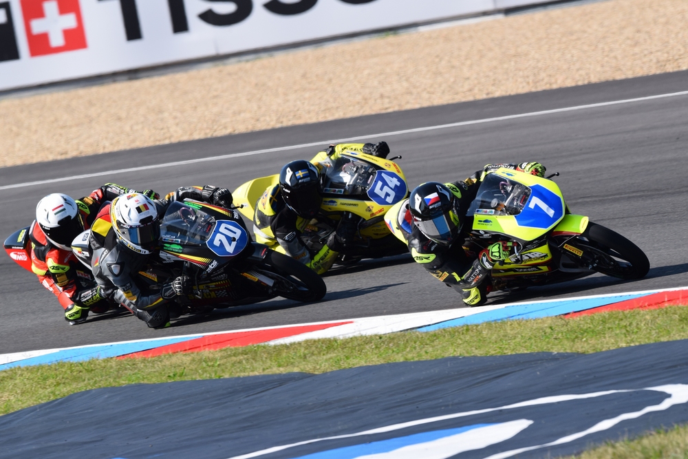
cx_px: 344
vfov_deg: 2.3
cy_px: 230
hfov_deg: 3.4
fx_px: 11468
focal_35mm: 600
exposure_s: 1/1600
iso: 400
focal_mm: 400
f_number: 6.3
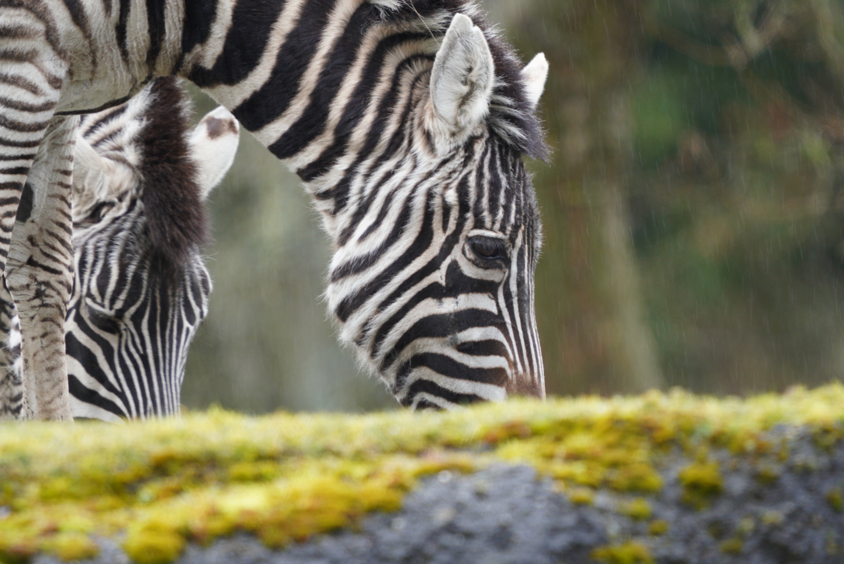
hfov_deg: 2.3
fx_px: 21114
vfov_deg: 1.5
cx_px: 422
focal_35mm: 900
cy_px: 282
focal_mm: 600
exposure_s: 1/100
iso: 400
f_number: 6.3
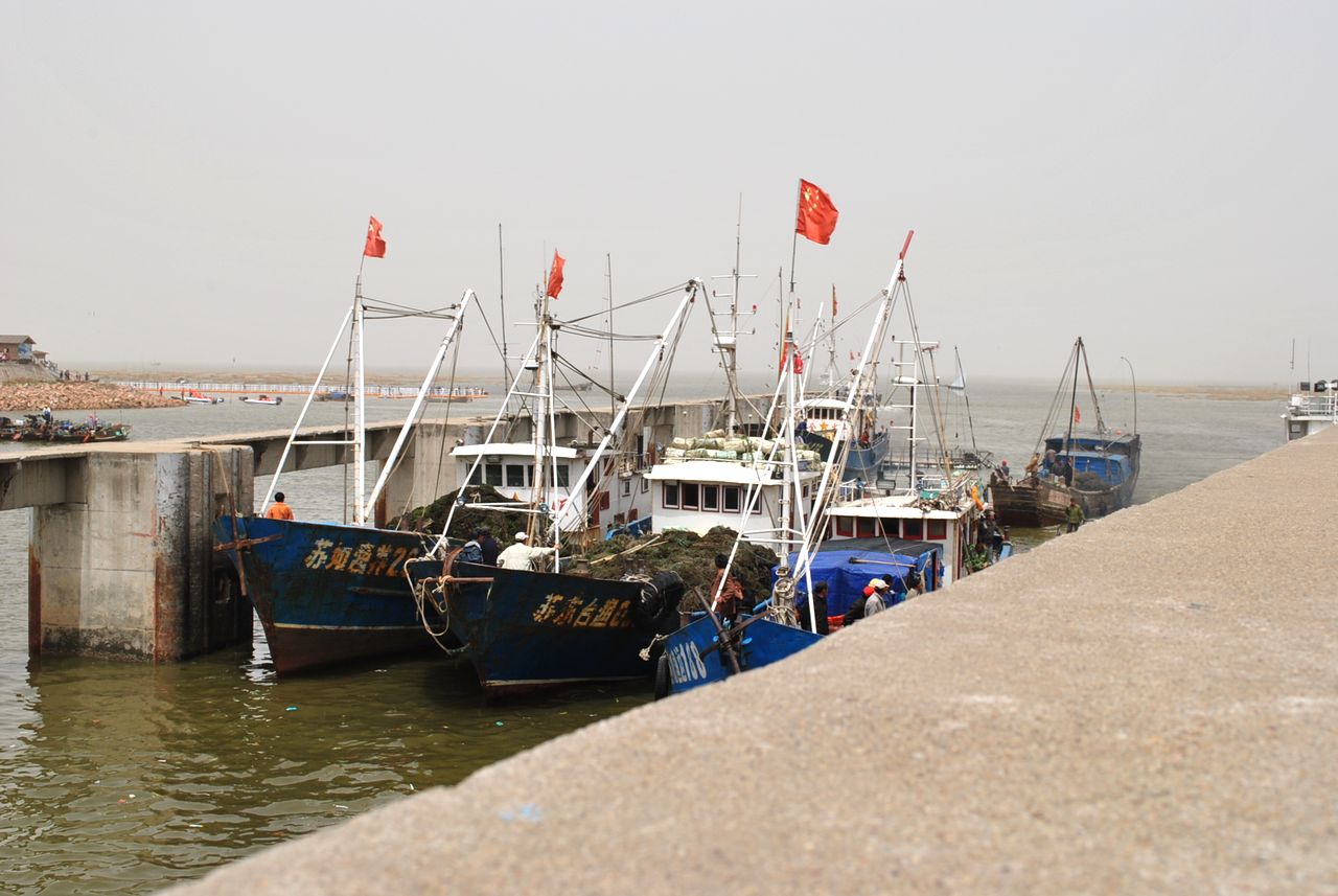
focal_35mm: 48
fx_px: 1786
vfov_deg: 28.2
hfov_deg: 41.1
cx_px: 669
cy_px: 448
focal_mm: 32
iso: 110
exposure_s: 1/250
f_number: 10
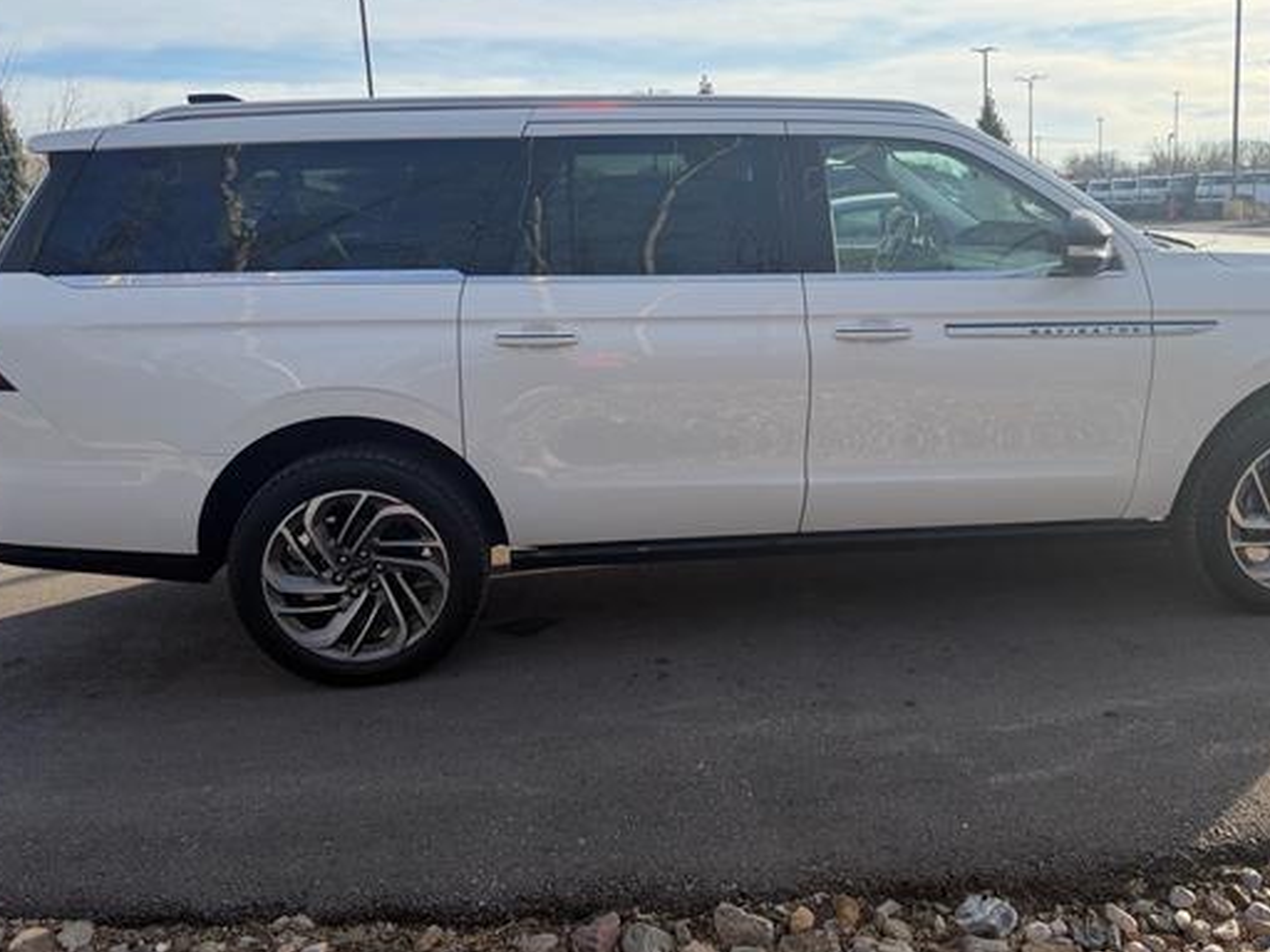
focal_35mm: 30
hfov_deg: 59.8
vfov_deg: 46.7
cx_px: 717
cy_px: 419
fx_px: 1101
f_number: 1.78
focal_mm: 6.76
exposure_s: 1/2907
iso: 100
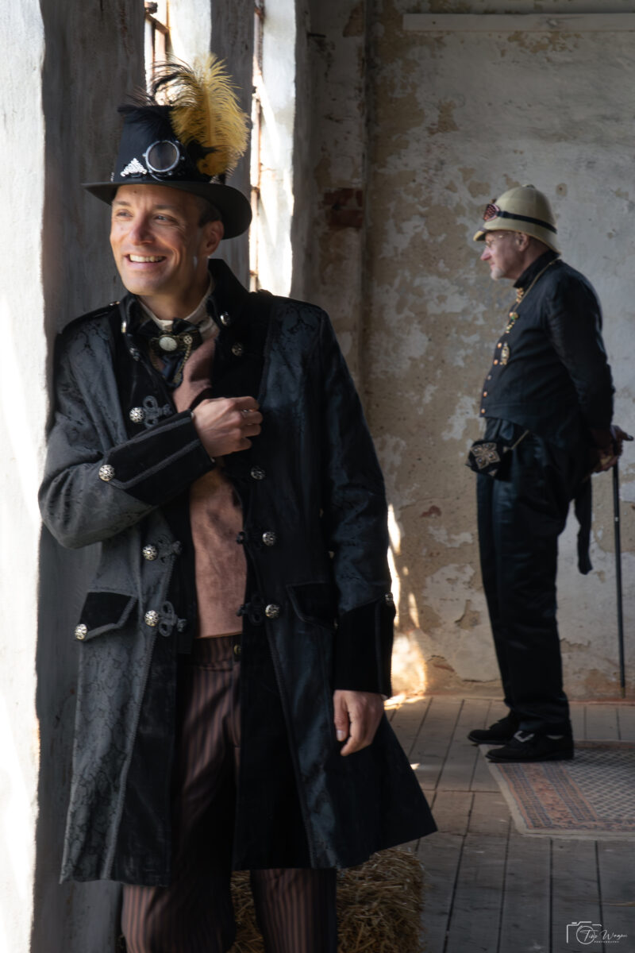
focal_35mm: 100
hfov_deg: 13.7
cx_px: 318
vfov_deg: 20.4
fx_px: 2646
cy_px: 476
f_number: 11
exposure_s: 1/100
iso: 1250
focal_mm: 67
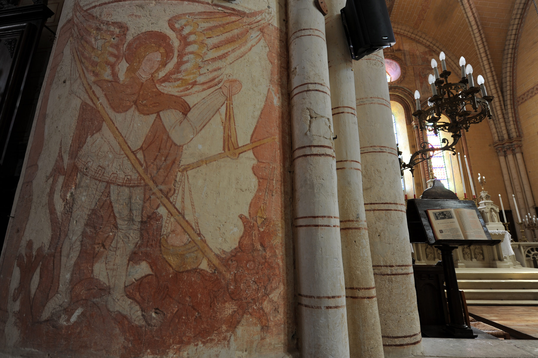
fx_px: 269
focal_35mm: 18
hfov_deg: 90.0
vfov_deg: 67.3
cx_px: 269
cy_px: 179
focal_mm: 18
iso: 200
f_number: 6.3
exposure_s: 1/1.3
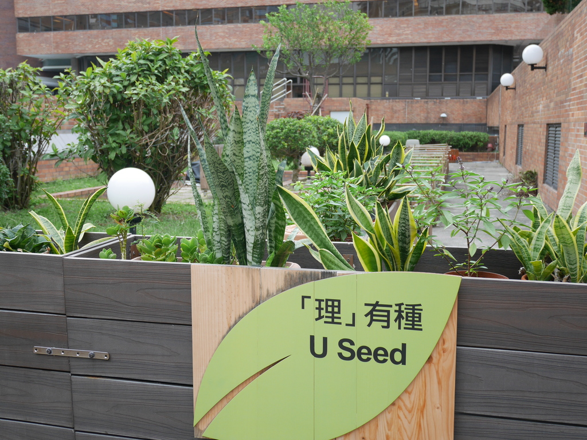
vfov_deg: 37.7
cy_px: 220
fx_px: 644
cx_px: 294
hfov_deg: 49.0
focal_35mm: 38
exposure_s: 1/250
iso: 250
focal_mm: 19
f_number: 4.3
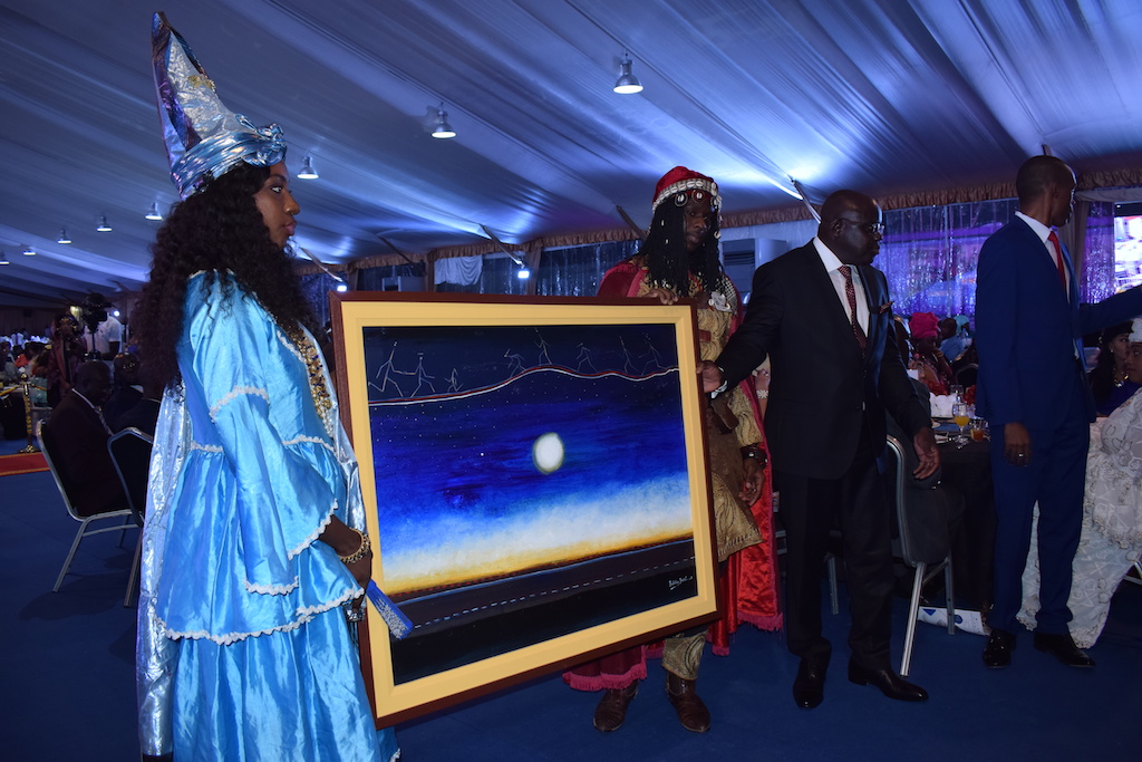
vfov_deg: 47.9
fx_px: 857
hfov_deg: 67.4
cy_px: 381
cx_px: 571
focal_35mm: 27
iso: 400
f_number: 5.6
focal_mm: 18
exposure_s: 1/60
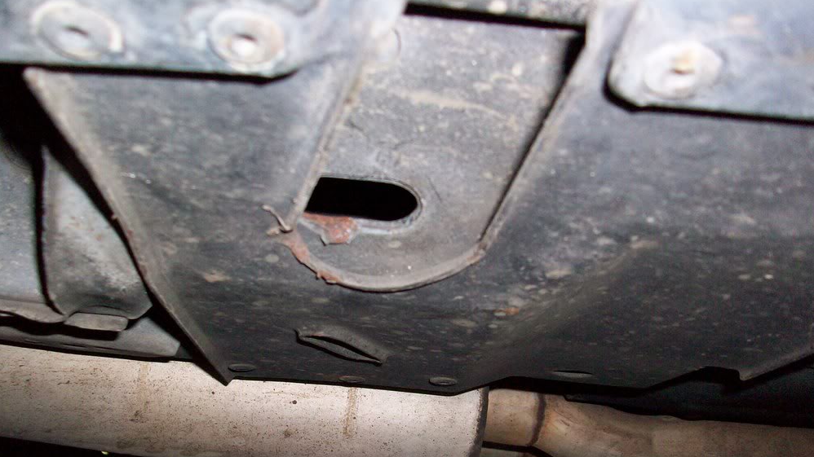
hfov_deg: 52.8
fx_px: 820
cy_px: 282
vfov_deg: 31.1
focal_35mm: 38
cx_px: 401
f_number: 2.8
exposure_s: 1/60
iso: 160
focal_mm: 5.7
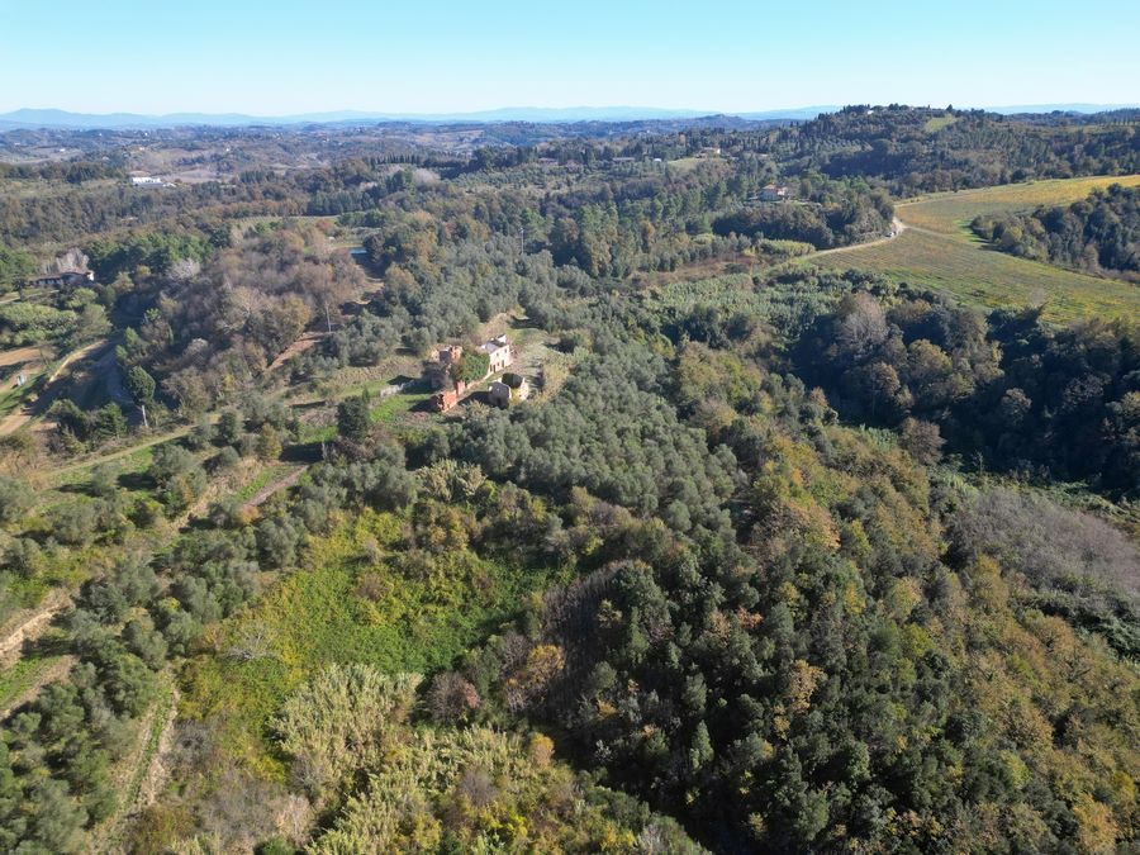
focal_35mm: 24
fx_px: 790
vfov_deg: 56.8
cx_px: 570
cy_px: 428
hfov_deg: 71.6
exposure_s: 1/1250
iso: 100
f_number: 1.7
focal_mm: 6.72
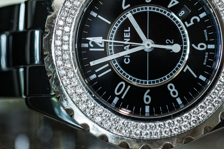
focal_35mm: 207
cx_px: 149
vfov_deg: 6.6
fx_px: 1287
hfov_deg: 9.9
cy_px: 41
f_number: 10
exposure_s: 1/8
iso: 500
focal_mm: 105
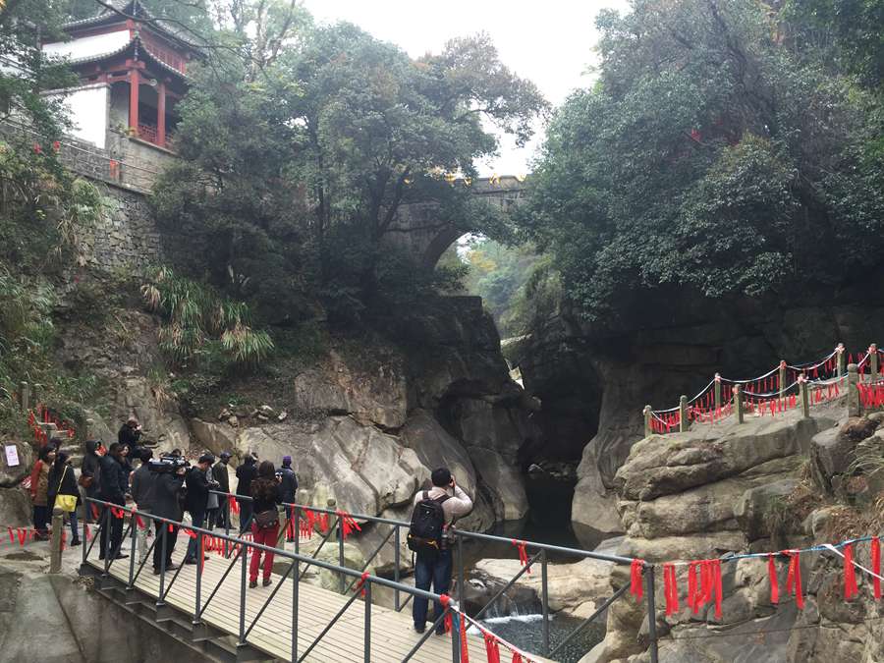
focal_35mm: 29
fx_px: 741
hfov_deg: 61.7
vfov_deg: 48.2
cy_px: 332
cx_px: 442
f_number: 2.2
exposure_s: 1/60
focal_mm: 4.15
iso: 32
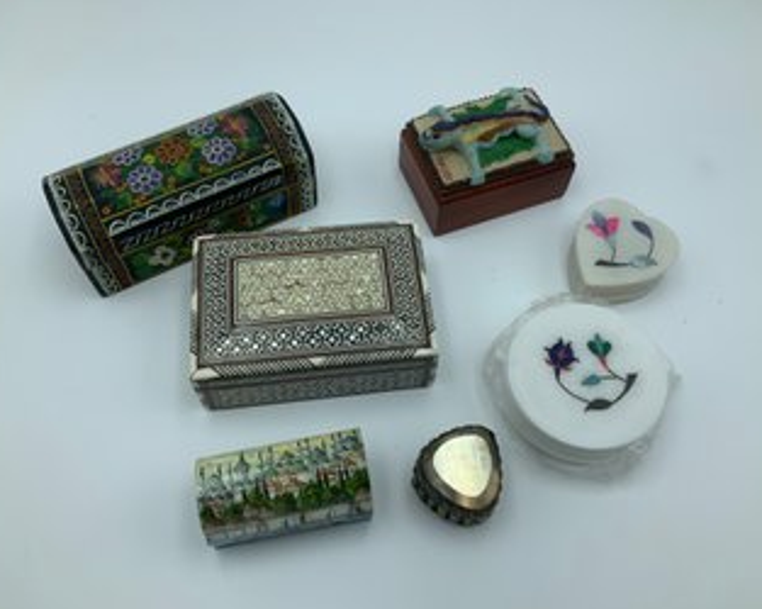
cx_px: 383
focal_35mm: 31
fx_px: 699
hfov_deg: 57.2
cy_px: 306
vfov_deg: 47.1
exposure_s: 1/370
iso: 16
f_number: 1.8
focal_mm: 3
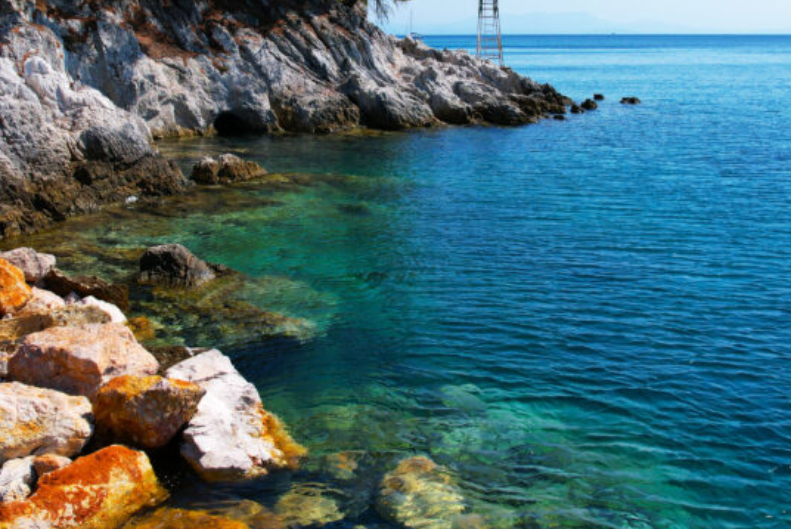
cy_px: 157
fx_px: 923
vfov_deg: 31.6
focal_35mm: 42
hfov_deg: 46.4
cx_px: 393
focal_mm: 8.38
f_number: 2.8
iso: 100
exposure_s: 1/640
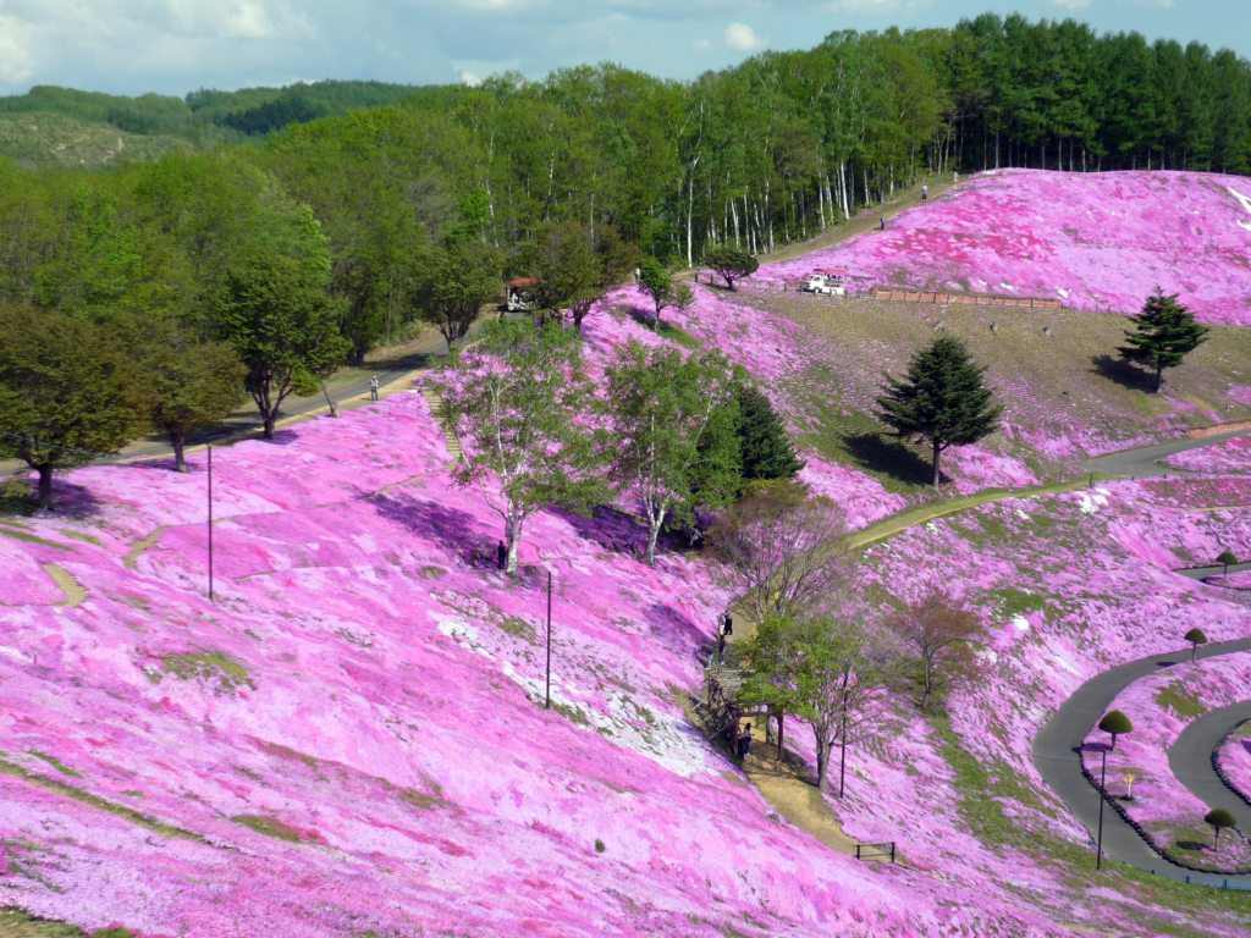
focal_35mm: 55
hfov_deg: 34.9
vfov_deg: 26.6
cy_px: 469
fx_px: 1988
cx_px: 626
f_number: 3.4
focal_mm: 9.1
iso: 100
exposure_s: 1/1000
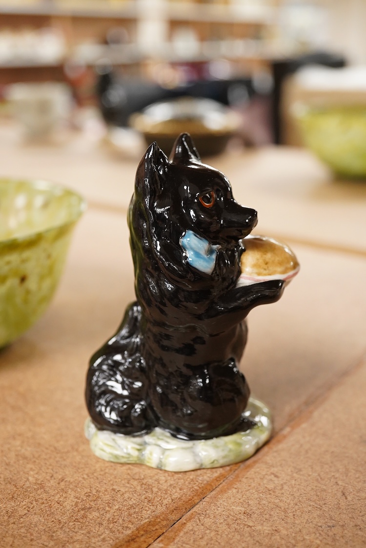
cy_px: 274
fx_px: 686
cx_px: 183
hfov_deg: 29.9
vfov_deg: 43.6
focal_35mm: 45
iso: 2500
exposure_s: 1/160
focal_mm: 30
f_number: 7.1
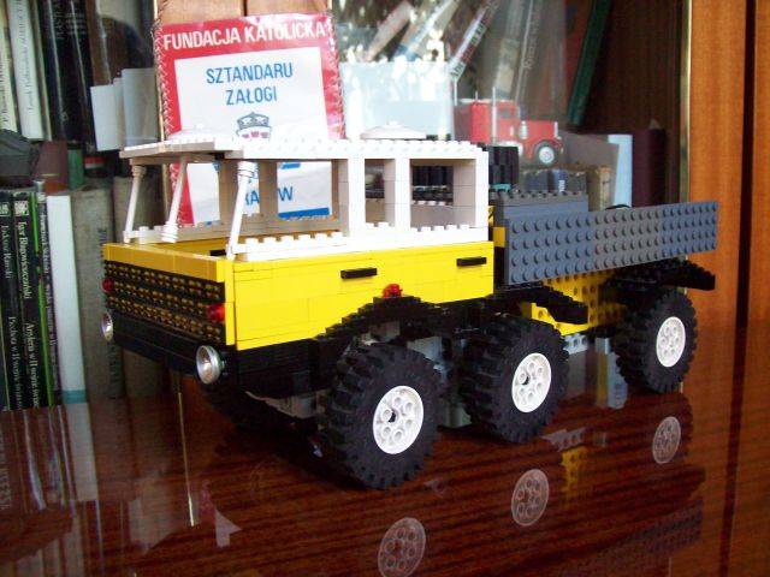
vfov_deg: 39.7
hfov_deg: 51.4
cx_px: 385
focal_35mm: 36
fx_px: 801
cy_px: 288
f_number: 2.7
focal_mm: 6
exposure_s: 1/26.7
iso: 160
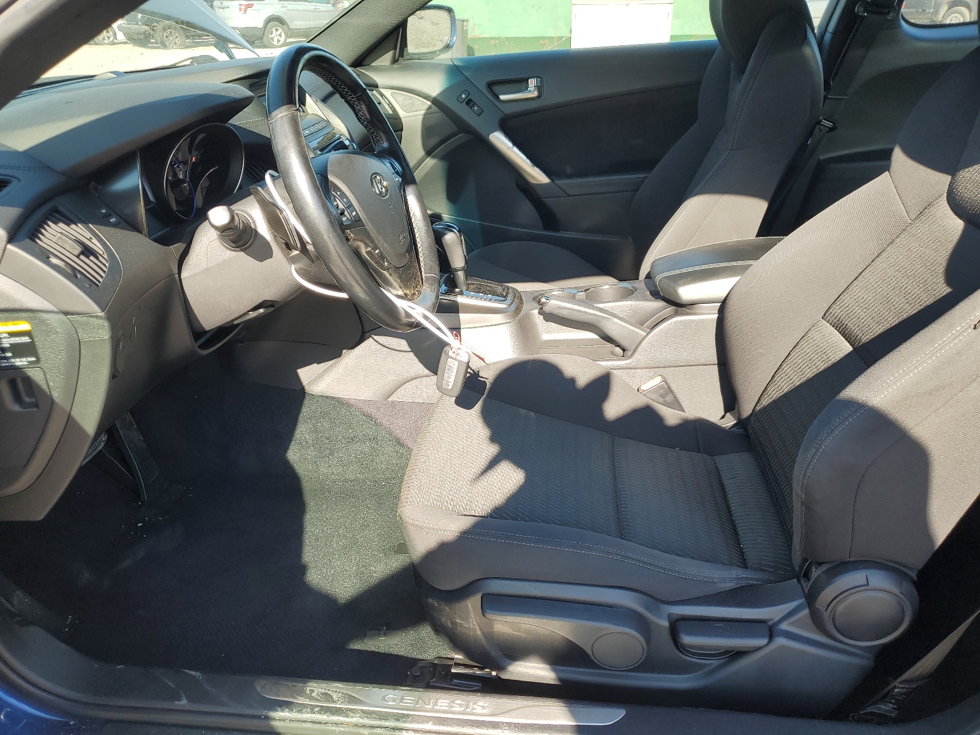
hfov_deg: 67.3
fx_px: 736
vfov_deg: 53.1
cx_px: 490
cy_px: 368
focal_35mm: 26
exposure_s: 1/385
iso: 50
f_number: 1.5
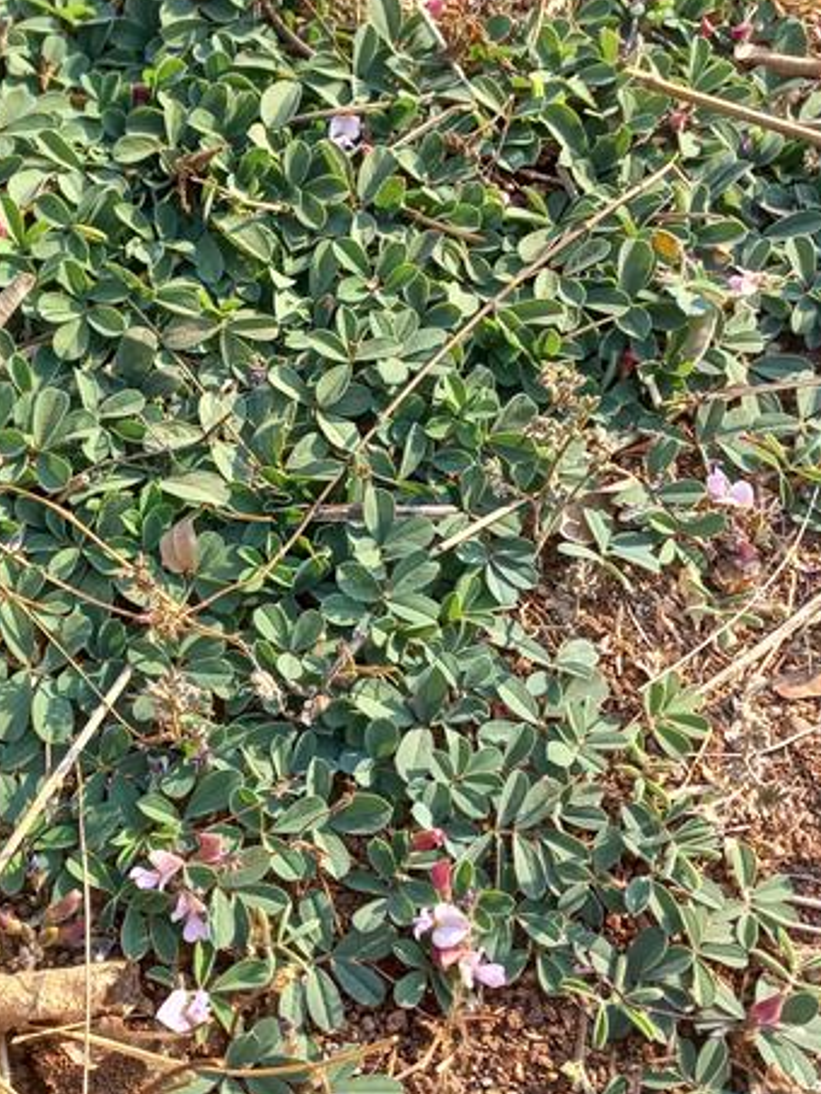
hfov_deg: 27.9
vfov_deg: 37.5
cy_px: 528
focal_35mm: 51
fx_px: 1612
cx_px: 157
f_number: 1.8
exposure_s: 1/182
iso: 25
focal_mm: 4.6
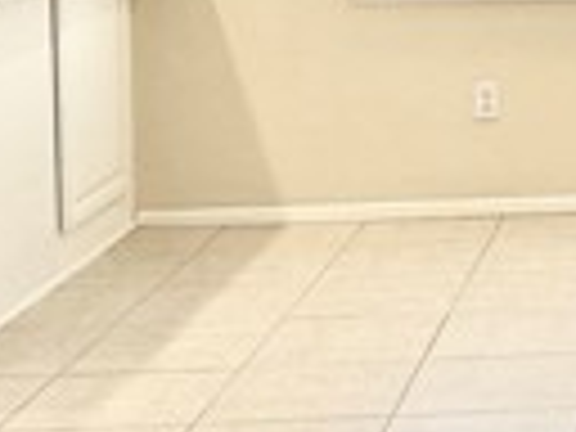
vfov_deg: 11.9
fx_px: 1997
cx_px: 976
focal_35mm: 120
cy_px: -166
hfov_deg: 14.7
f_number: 1.78
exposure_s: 1/235
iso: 100
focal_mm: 6.76
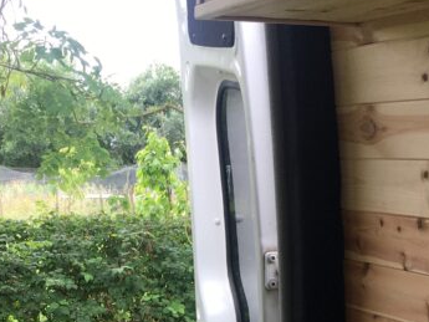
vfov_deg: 16.3
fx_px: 1066
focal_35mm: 86
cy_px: 419
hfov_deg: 22.7
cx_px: 185
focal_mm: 4.15
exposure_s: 1/100
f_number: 2.2
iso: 25
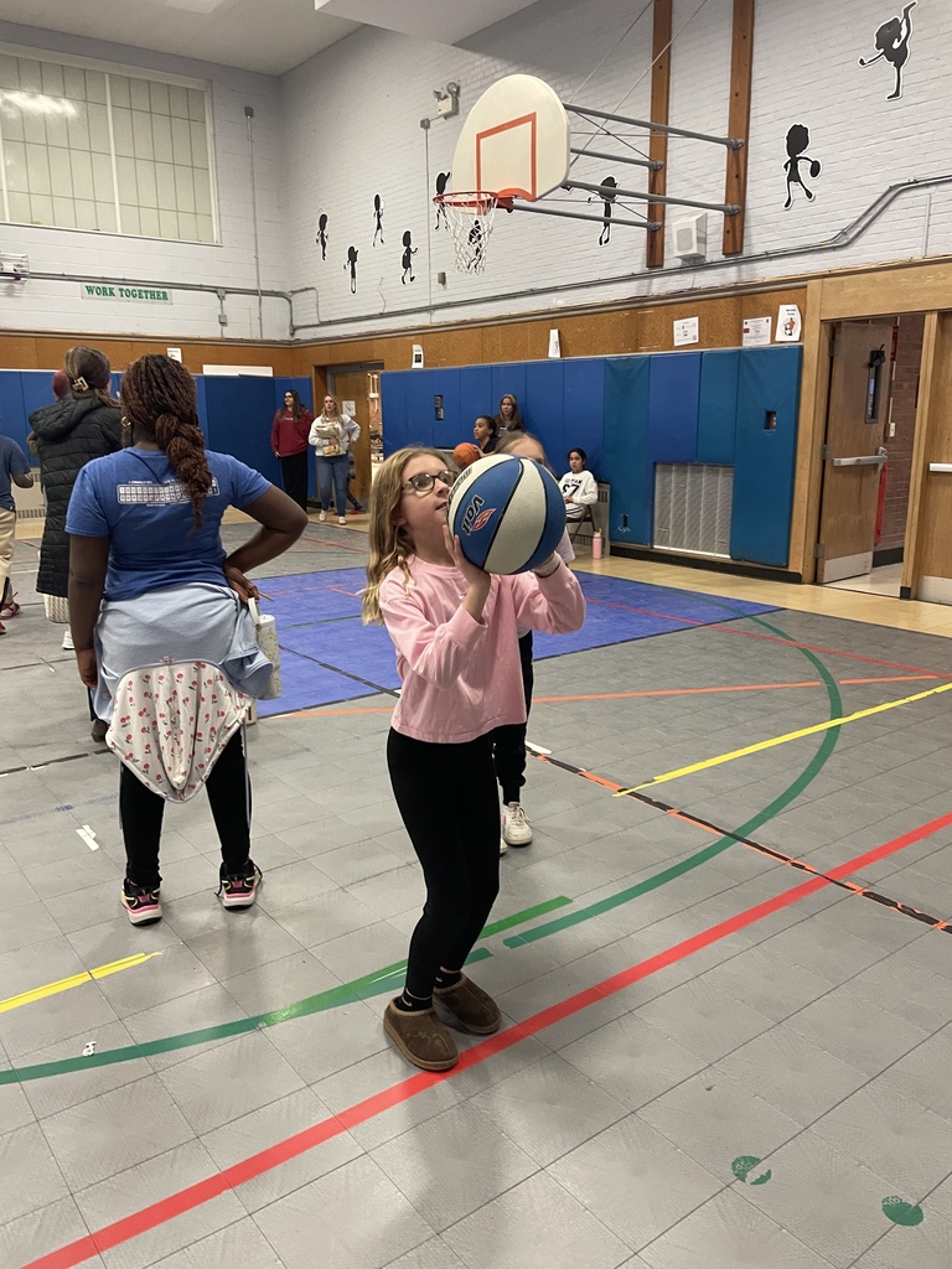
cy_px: 634
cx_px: 476
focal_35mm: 26
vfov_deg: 67.3
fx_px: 953
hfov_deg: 53.1
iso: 250
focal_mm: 4.2
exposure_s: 1/60
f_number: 1.6
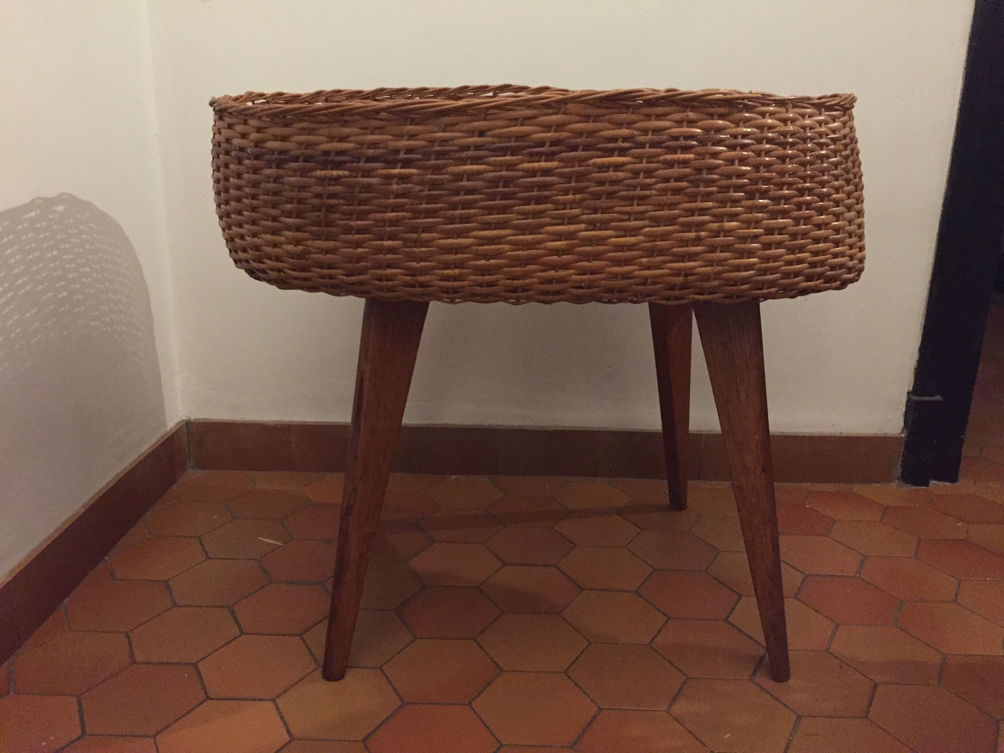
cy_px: 376
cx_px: 502
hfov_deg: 61.7
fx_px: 841
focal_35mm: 29
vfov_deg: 48.2
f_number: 2.2
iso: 400
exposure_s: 1/17
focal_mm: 4.15
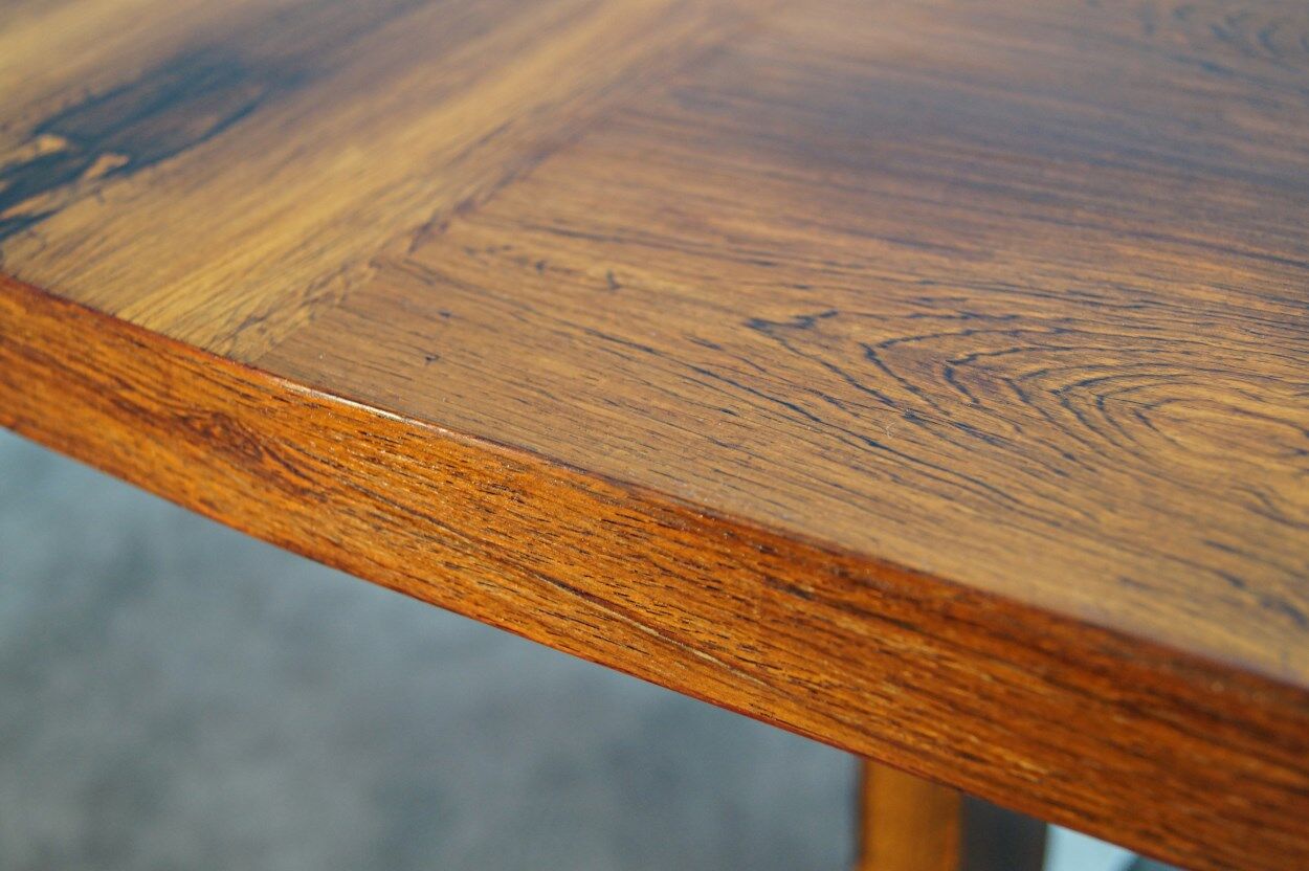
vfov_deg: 25.7
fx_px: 1908
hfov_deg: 37.9
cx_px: 654
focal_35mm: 52
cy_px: 436
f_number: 4.5
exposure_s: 1/20
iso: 400
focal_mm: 35
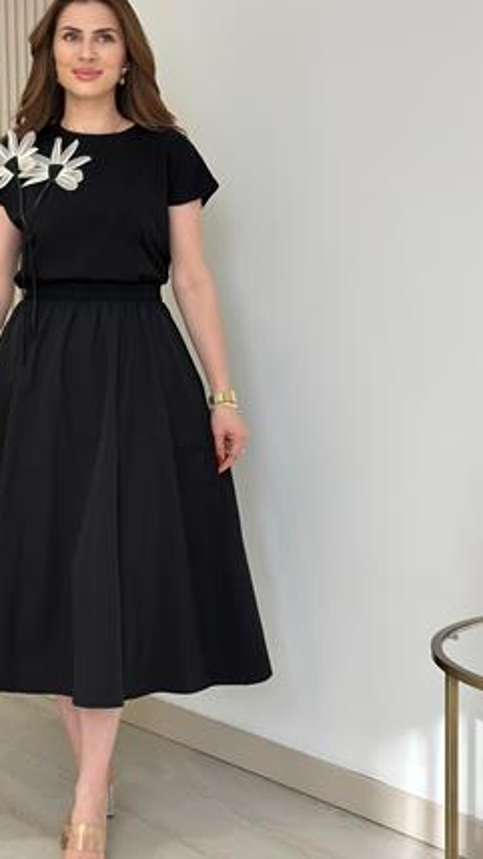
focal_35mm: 65
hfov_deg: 18.4
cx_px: 122
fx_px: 1481
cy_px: 403
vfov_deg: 32.4
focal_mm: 6.86
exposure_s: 1/283
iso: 80
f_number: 1.78
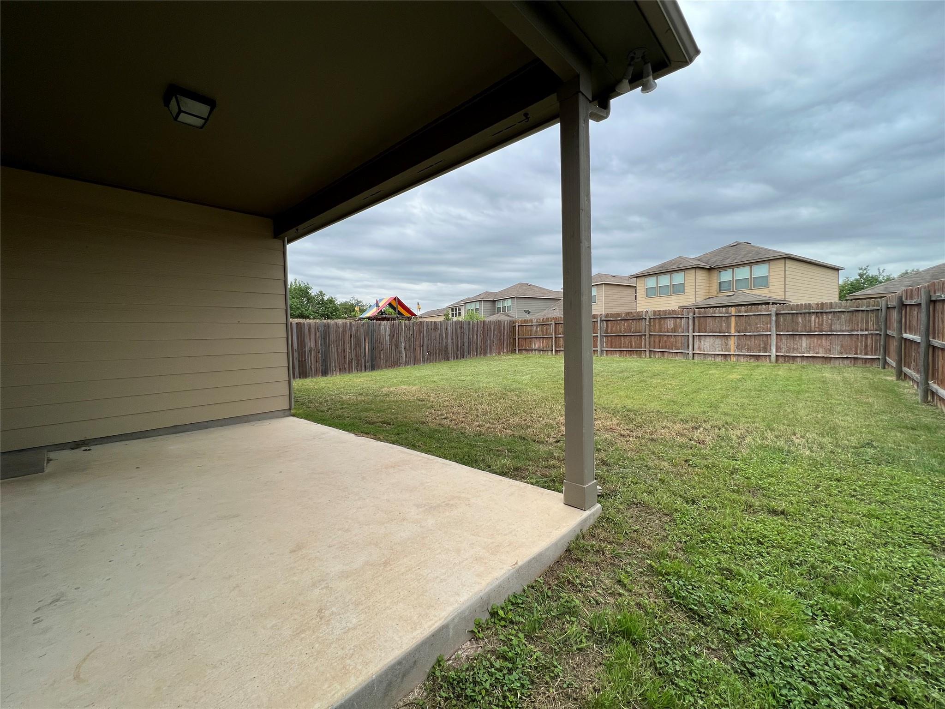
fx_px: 355
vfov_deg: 89.9
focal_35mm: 13
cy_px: 354
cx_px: 472
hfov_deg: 106.2
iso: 32
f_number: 1.8
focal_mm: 1.57
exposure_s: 1/919
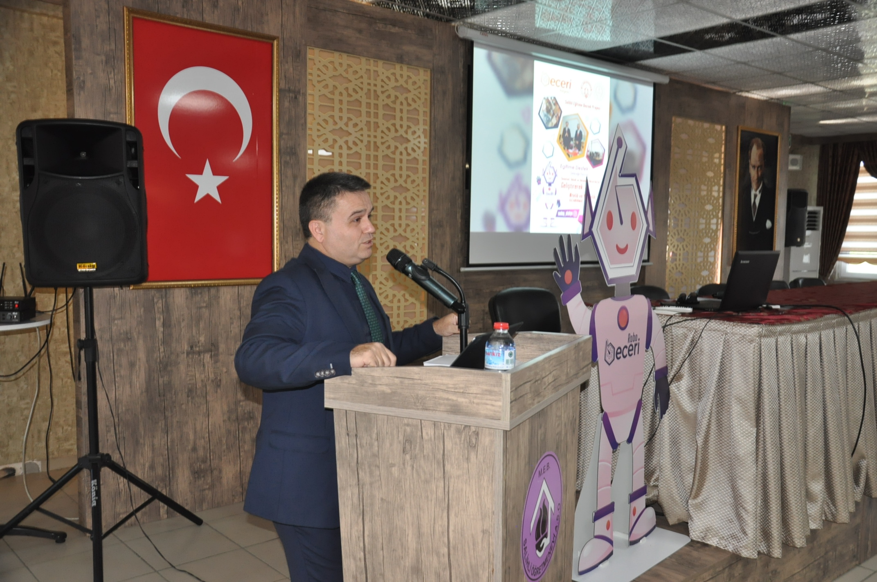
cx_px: 438
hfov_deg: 57.3
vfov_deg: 39.9
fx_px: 803
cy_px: 291
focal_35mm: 33
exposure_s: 1/60
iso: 800
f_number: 3.8
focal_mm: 22
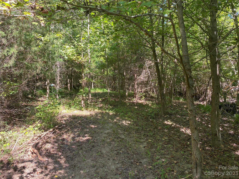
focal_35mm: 26
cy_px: 90
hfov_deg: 67.3
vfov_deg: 53.1
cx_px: 120
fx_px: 180
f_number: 1.8
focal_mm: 4.25
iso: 32
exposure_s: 1/136
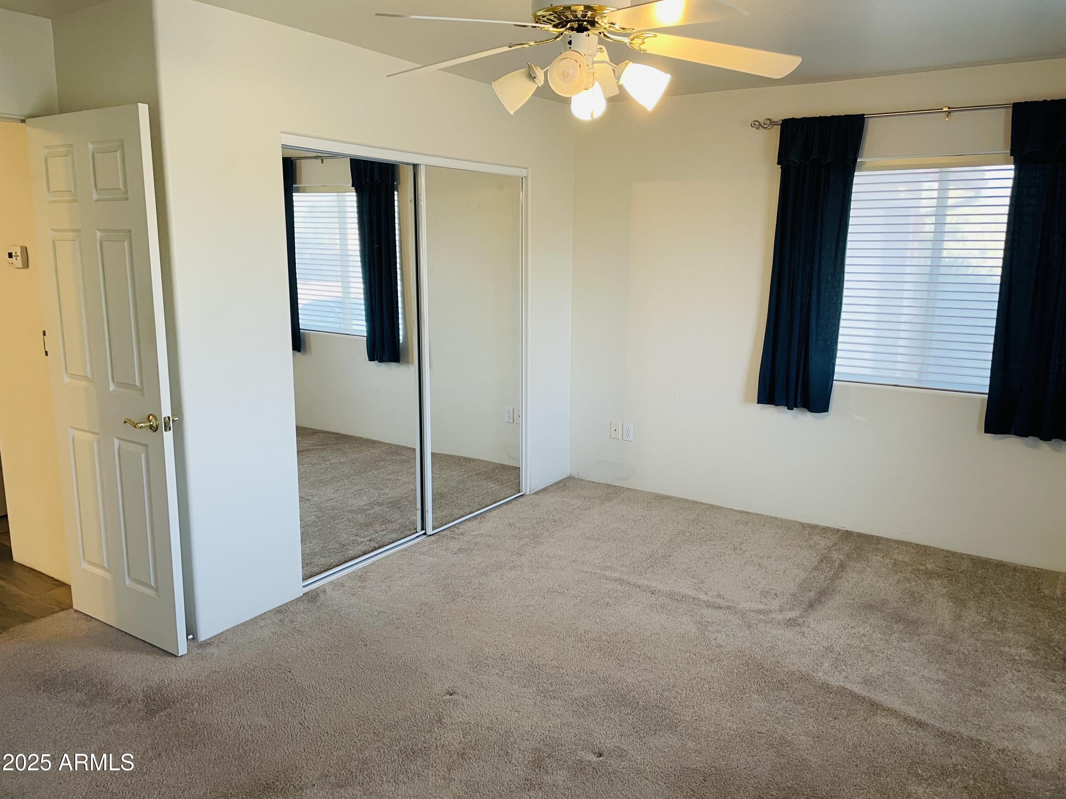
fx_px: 801
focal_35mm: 26
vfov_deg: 53.1
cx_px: 533
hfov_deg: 67.3
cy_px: 400
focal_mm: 4.2
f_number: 1.6
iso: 100
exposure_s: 1/60
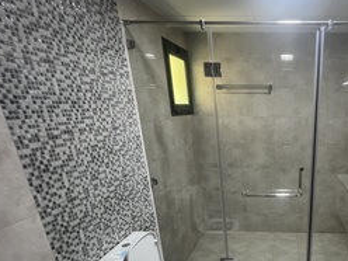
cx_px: 280
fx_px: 241
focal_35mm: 24
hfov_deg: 65.0
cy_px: 200
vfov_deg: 53.8
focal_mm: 1.57
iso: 250
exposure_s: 1/100
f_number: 1.8
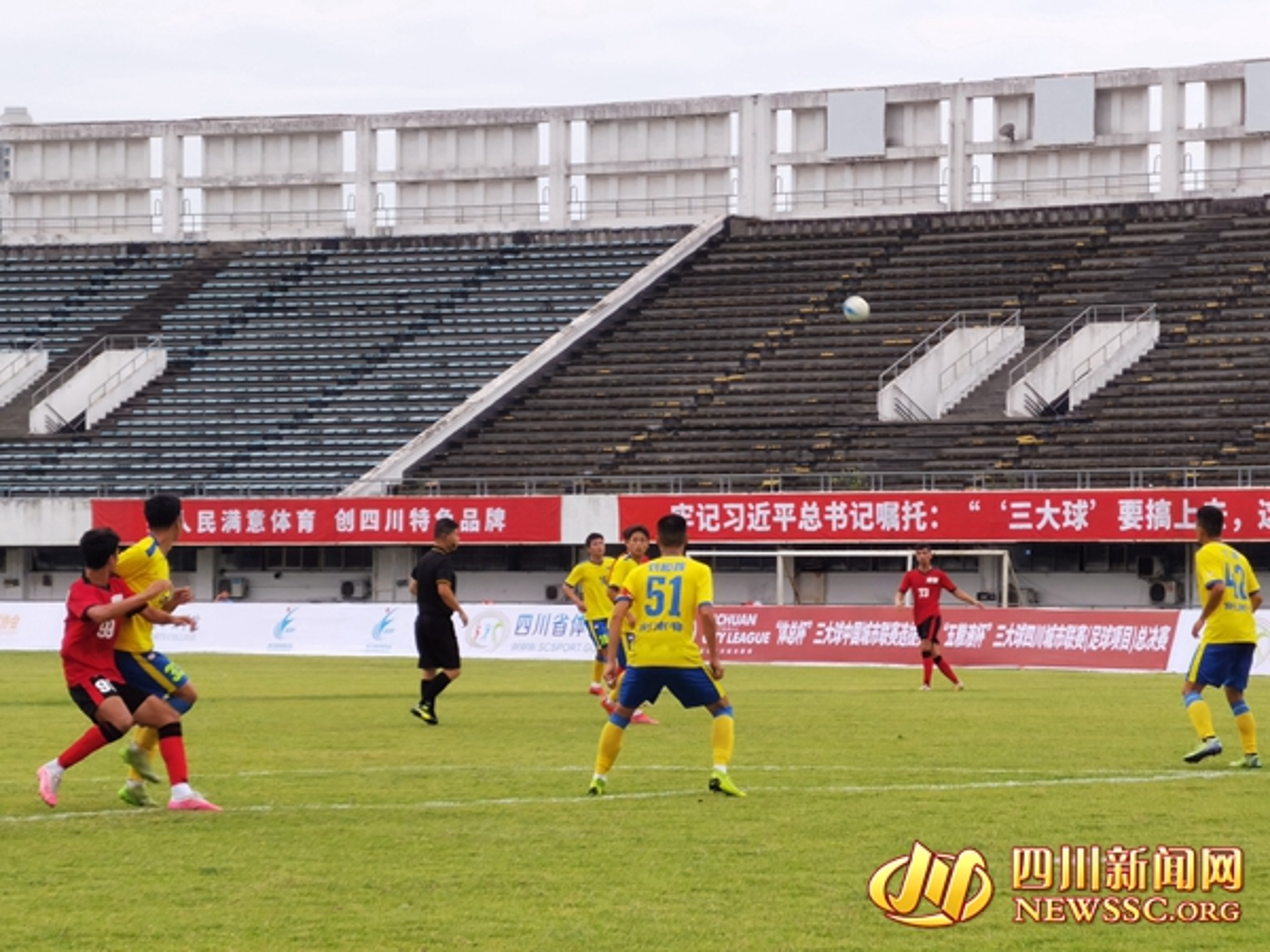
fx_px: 4953
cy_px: 476
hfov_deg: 14.6
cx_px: 635
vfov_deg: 11.0
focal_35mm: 135
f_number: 2.4
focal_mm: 7.48
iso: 50
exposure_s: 1/127
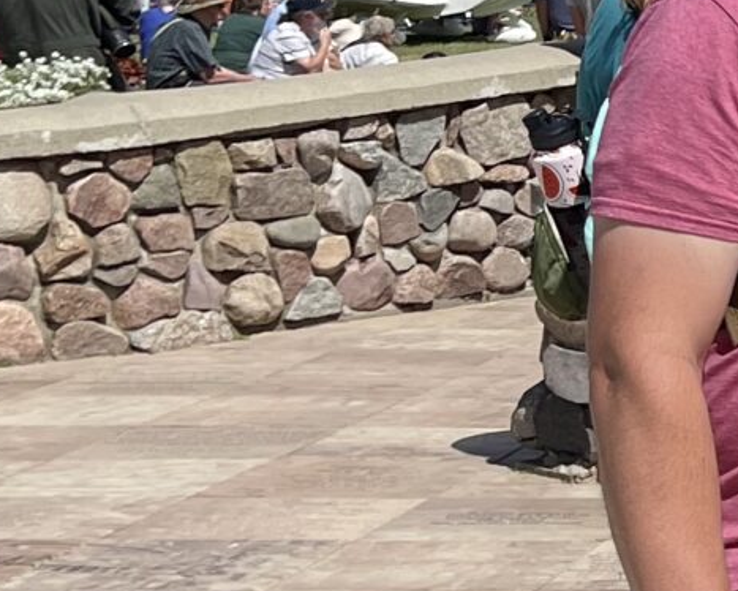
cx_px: 1647
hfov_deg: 11.8
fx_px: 3037
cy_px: 311
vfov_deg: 11.1
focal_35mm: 139
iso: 32
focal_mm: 5.1
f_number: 1.6
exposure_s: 1/4902
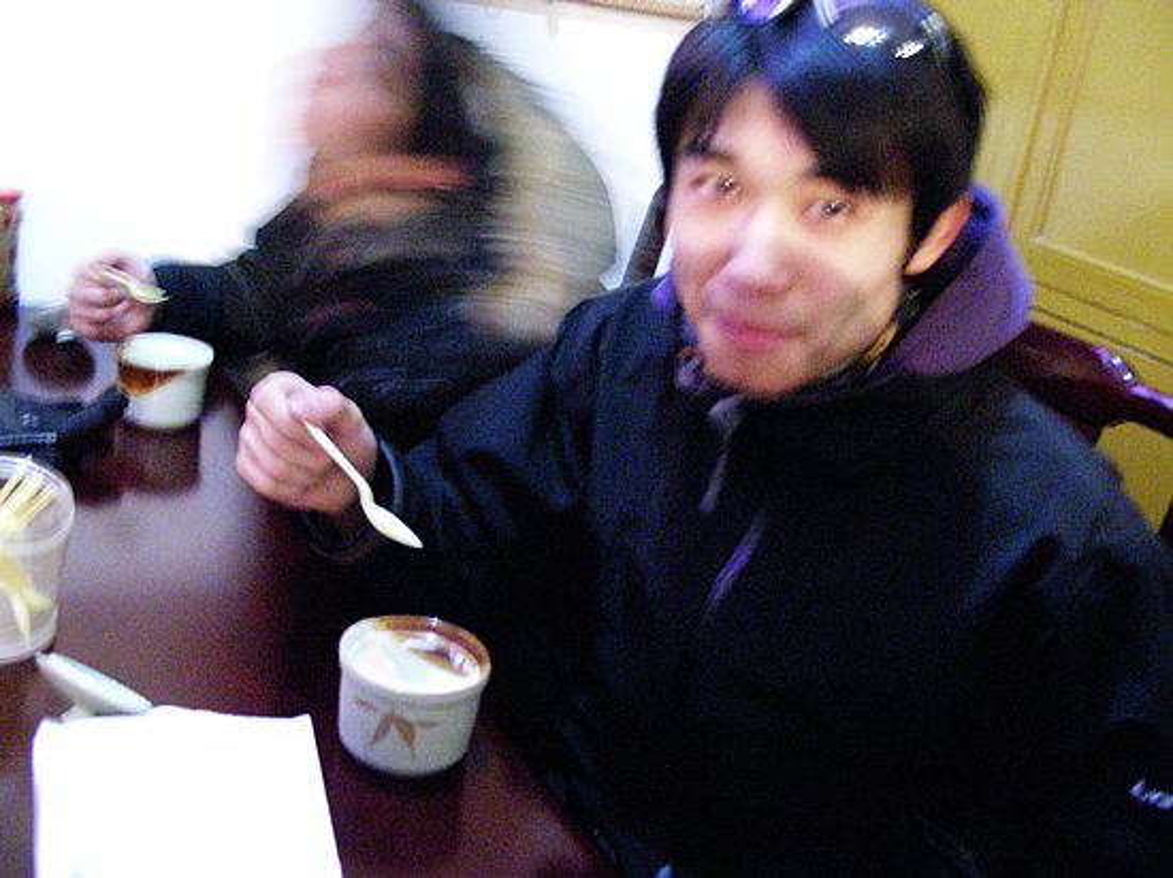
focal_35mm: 38
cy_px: 439
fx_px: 1287
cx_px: 586
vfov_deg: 37.7
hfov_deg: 49.0
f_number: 3.5
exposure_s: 1/2.6
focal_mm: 6.3
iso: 800
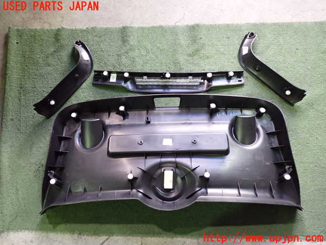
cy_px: 122
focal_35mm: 30
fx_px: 283
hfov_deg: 60.0
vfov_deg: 46.8
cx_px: 163
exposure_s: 1/30
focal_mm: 5.4
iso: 400
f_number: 2.3
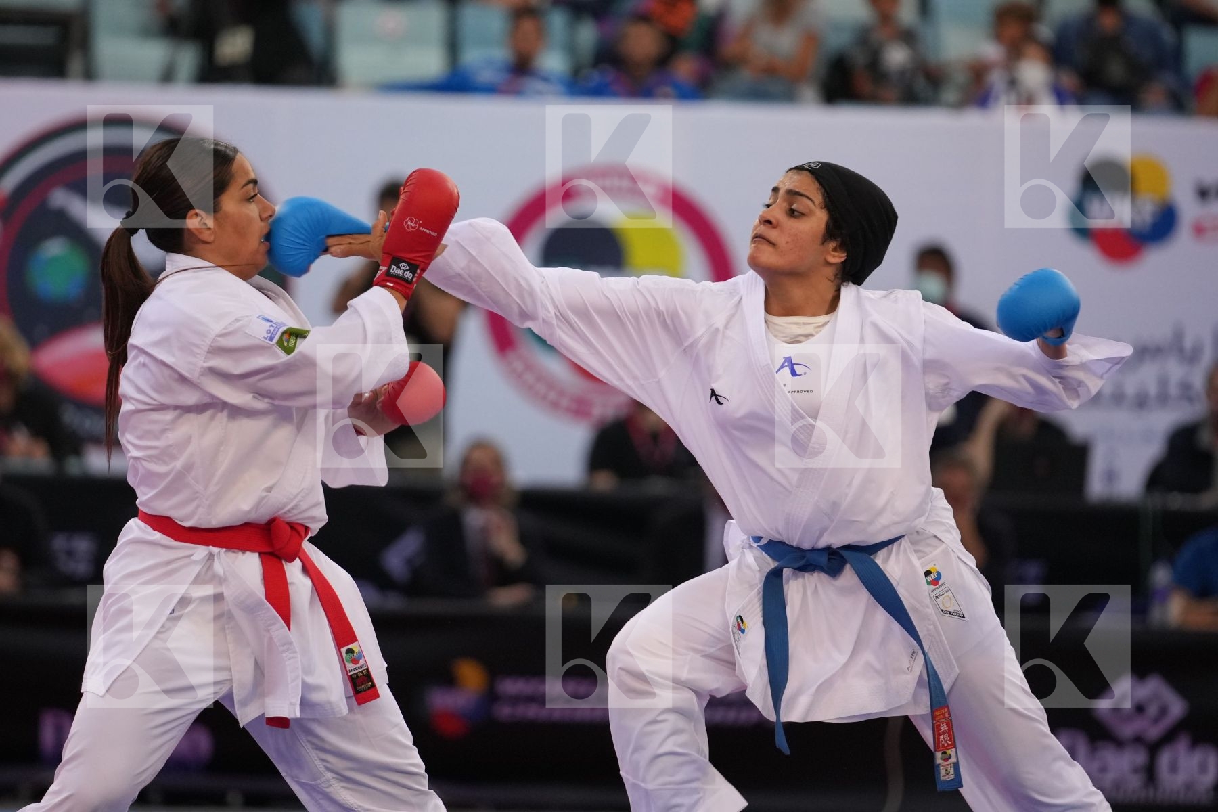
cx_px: 609
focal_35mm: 300
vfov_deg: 4.6
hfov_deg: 6.9
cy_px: 406
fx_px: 10149
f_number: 2.8
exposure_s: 1/1000
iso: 2000
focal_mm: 200
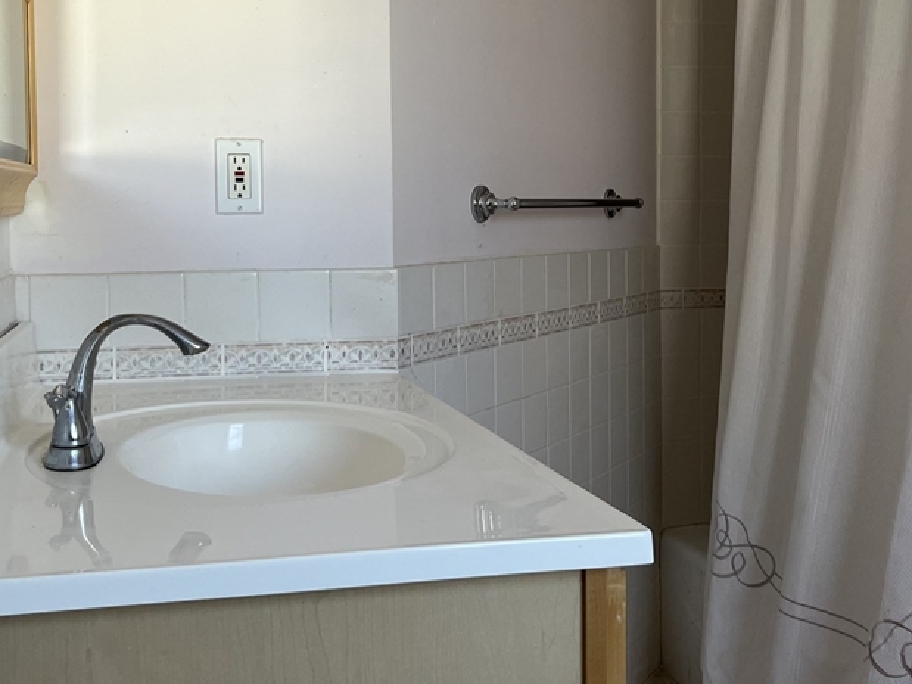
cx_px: 413
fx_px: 1133
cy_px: 248
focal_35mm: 43
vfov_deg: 33.4
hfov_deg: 43.8
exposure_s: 1/121
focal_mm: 5.1
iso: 100
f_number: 1.6
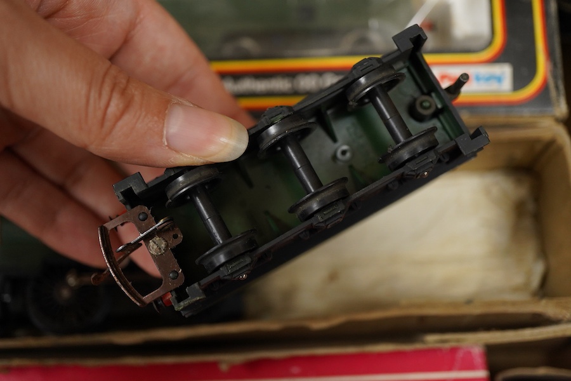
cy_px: 190
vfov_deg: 29.9
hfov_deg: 43.6
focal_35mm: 45
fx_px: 714
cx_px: 286
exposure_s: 1/160
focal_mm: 30
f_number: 3.5
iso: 1250
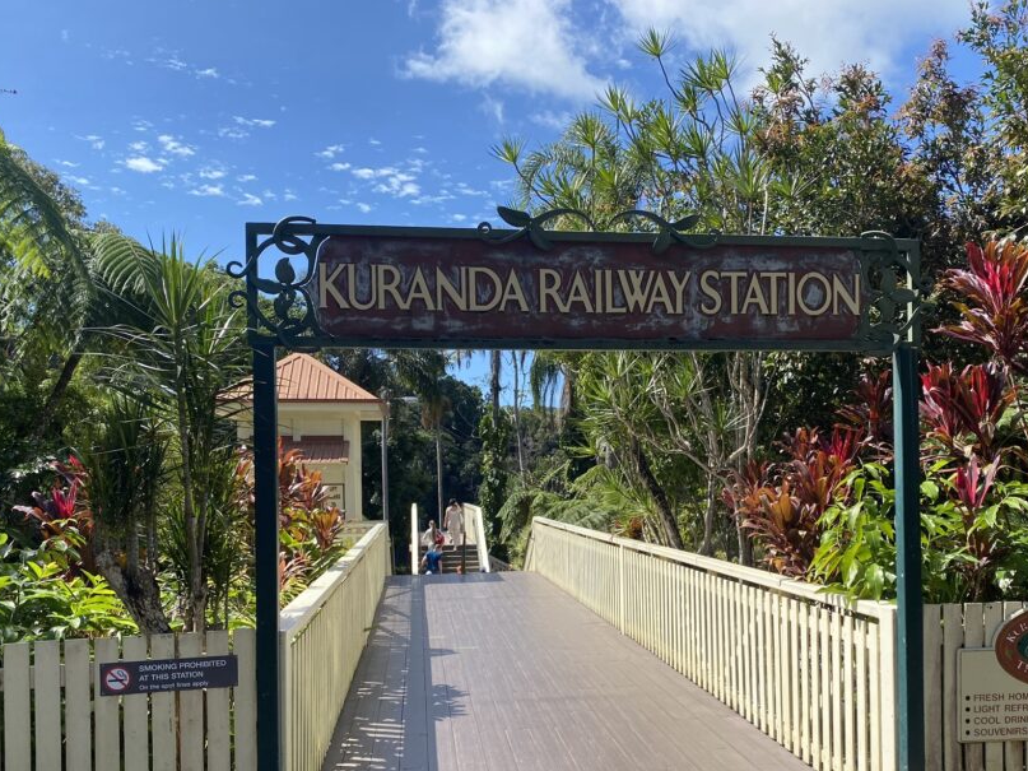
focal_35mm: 33
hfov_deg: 55.2
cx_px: 575
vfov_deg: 42.6
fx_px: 980
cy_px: 487
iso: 32
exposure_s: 1/1898
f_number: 1.8
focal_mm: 4.25
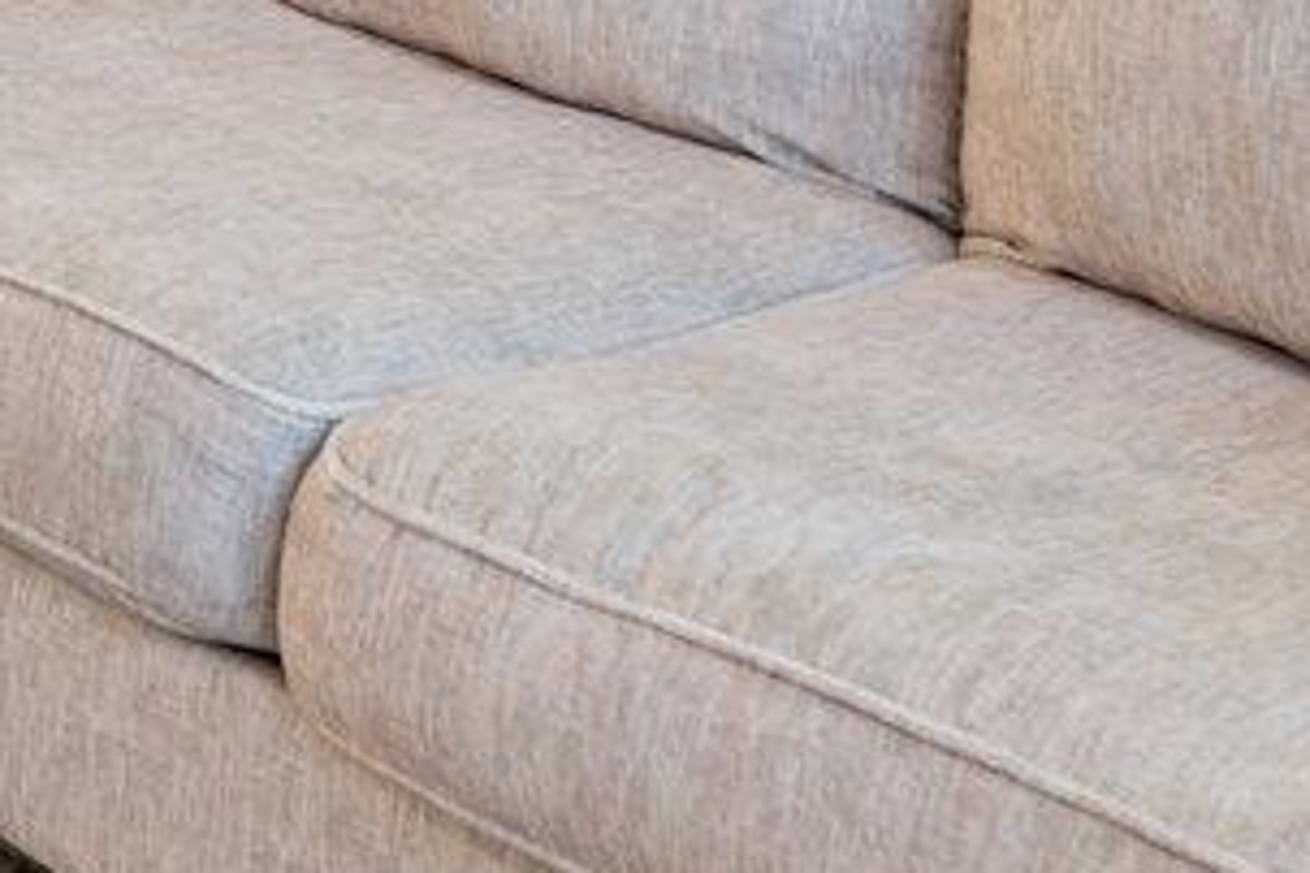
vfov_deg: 10.7
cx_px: -1141
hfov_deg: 15.8
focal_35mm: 108
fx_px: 3930
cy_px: -1277
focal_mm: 16
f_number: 8
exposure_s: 1/5
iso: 250
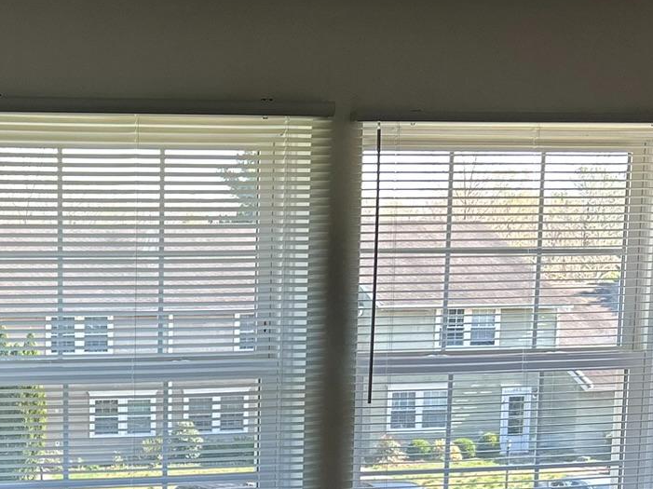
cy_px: 539
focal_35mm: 76
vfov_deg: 18.6
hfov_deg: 24.6
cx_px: 15
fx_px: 1433
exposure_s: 1/129
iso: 32
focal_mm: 5.7
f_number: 1.5
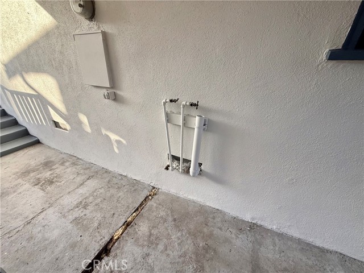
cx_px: 182
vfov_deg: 85.7
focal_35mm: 14
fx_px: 147
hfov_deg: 102.1
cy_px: 136
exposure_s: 1/273
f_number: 2.2
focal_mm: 2.22
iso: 64
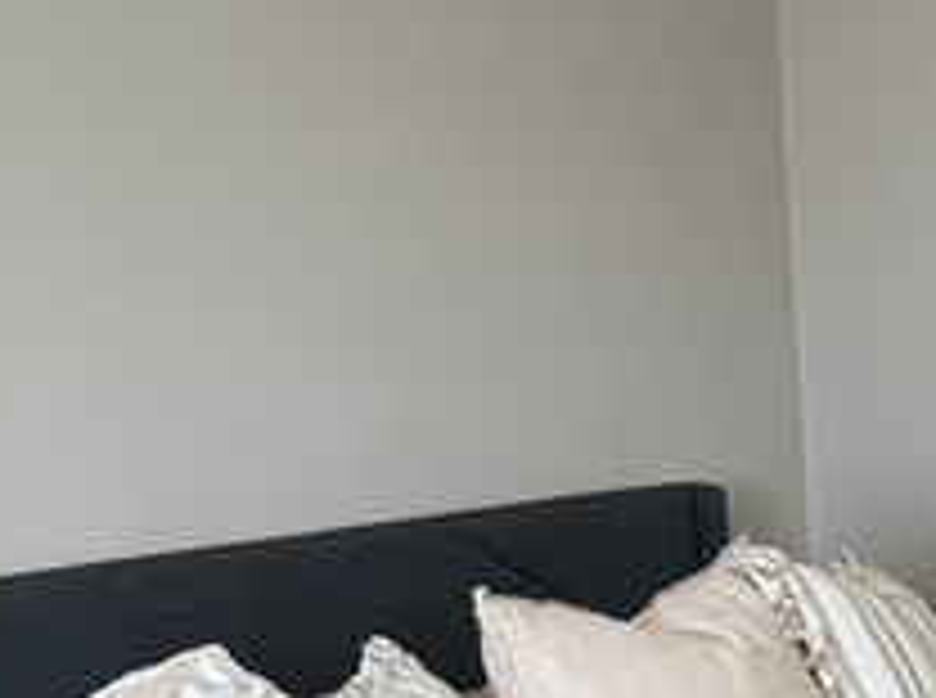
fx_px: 1727
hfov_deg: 23.4
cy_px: 657
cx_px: 1454
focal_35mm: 64
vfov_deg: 22.2
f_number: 1.8
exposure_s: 1/120
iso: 200
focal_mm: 1.57
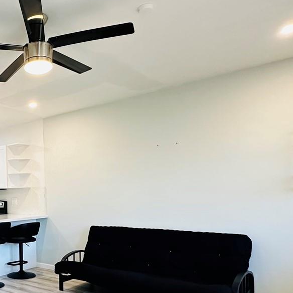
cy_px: 206
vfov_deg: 47.3
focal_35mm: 34
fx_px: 326
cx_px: 8
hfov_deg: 42.6
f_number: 2.2
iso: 320
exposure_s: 1/60
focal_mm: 2.22
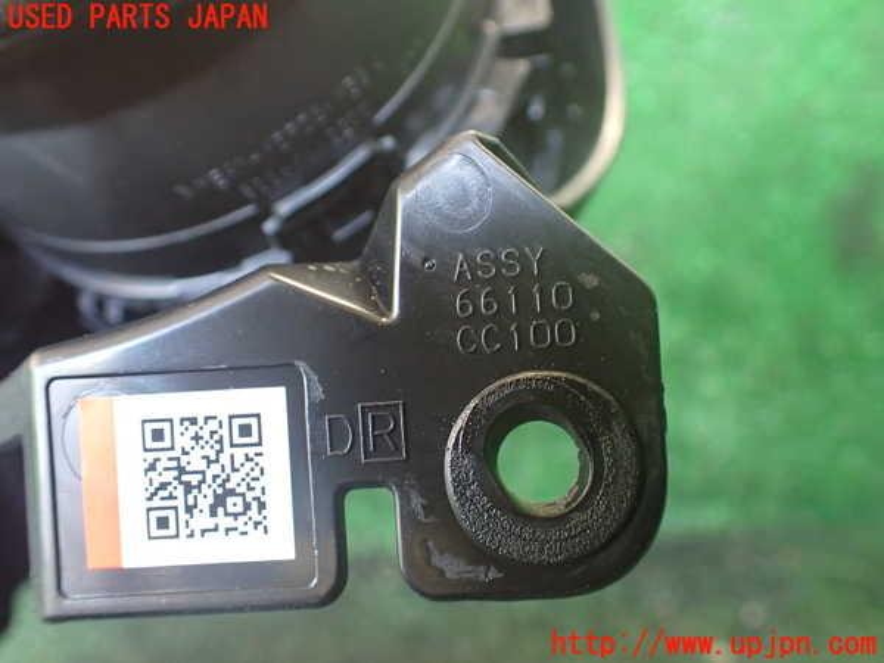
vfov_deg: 46.8
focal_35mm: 30
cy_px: 332
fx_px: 766
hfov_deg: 60.0
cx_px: 442
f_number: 2.3
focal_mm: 5.4
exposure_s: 1/125
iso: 640
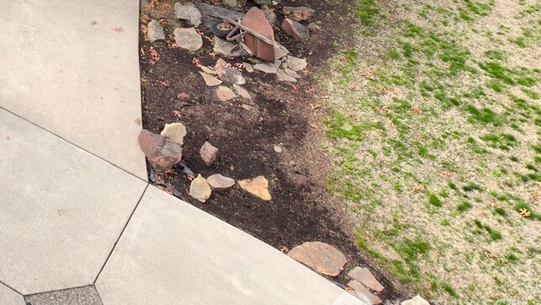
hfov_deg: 27.8
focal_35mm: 65
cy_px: -158
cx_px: -129
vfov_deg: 16.8
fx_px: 933
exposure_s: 1/800
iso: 110
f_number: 2.8
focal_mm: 12.29
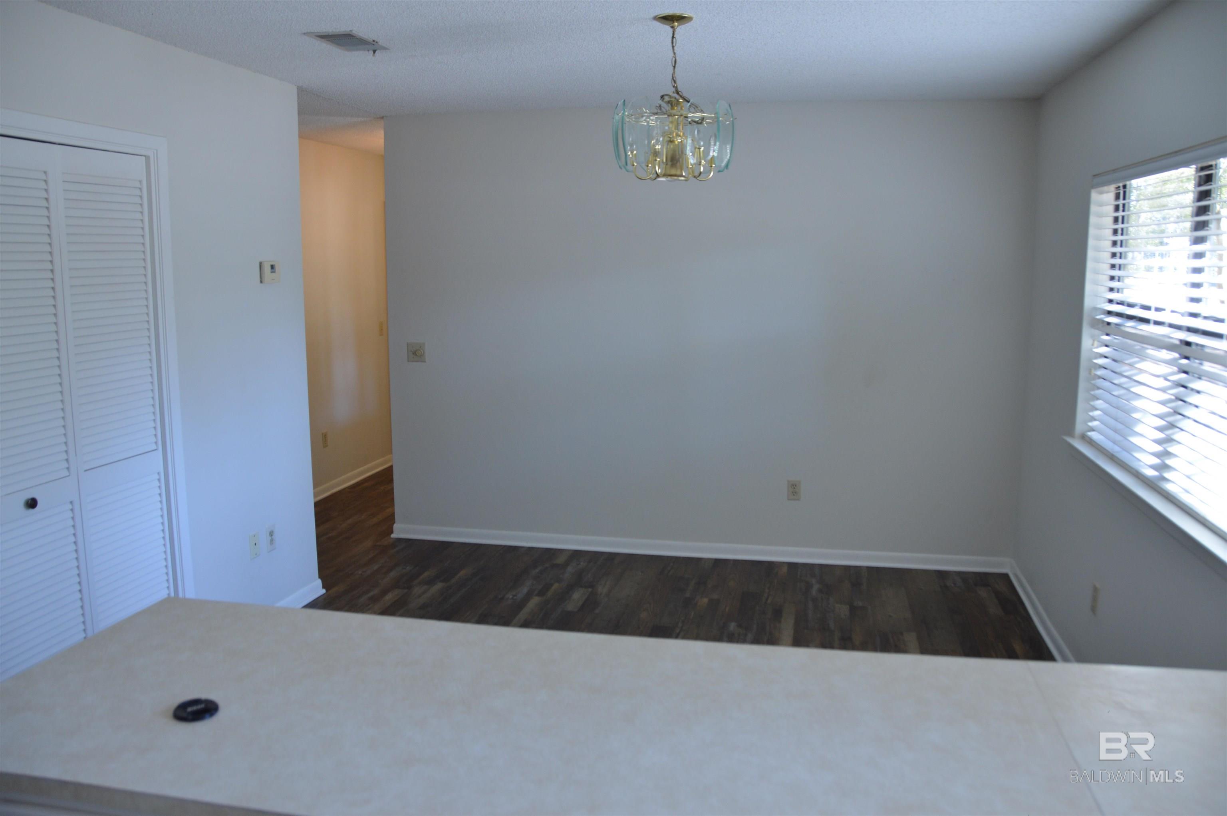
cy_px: 408
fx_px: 919
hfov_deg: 67.4
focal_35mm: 27
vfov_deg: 47.8
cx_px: 614
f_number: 4
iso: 400
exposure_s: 1/60
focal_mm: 18
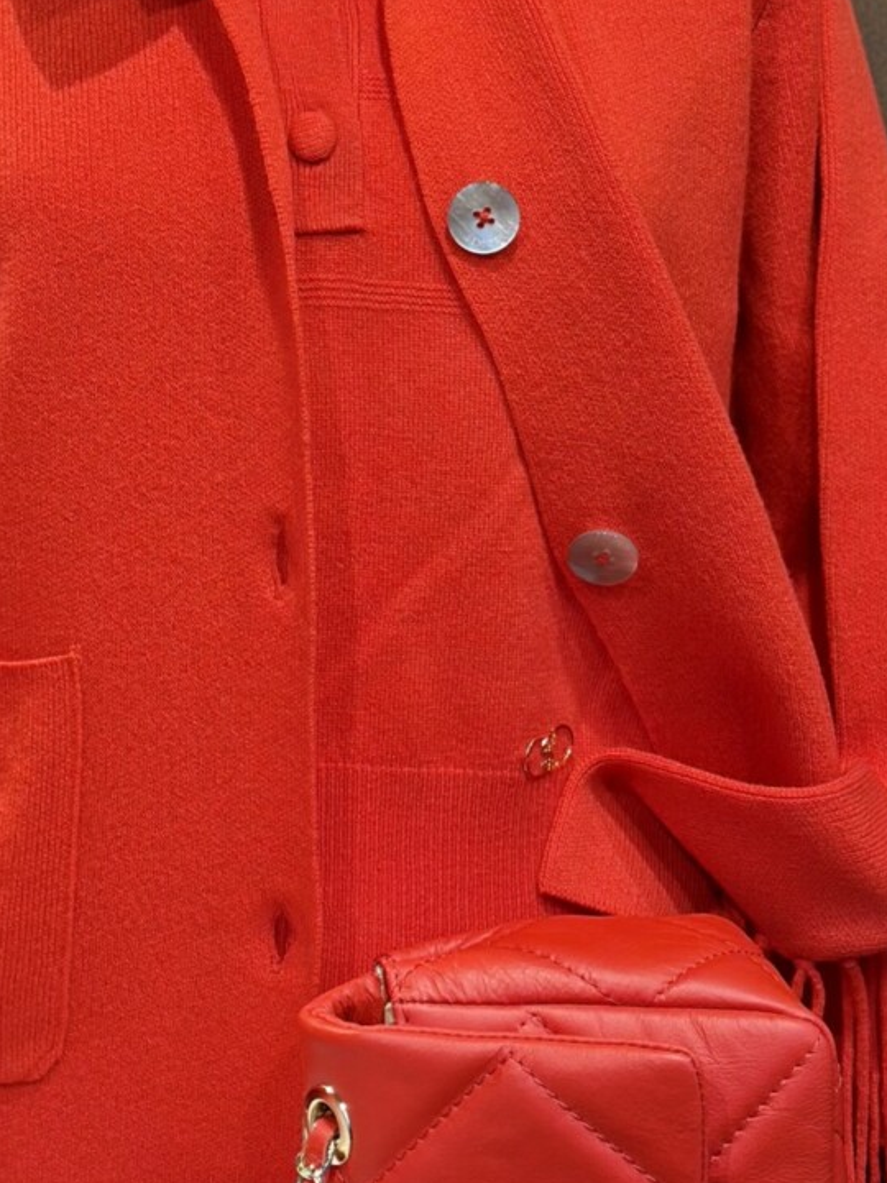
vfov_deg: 19.6
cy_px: 452
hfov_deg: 14.7
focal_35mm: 100
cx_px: 224
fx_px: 3417
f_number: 1.78
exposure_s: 1/100
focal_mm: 6.86
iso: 125
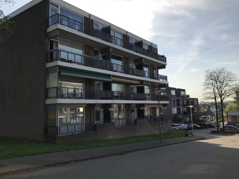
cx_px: 120
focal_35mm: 30
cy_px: 88
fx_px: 207
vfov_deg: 46.8
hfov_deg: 60.0
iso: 20
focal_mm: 3.99
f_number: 1.8
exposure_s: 1/3425
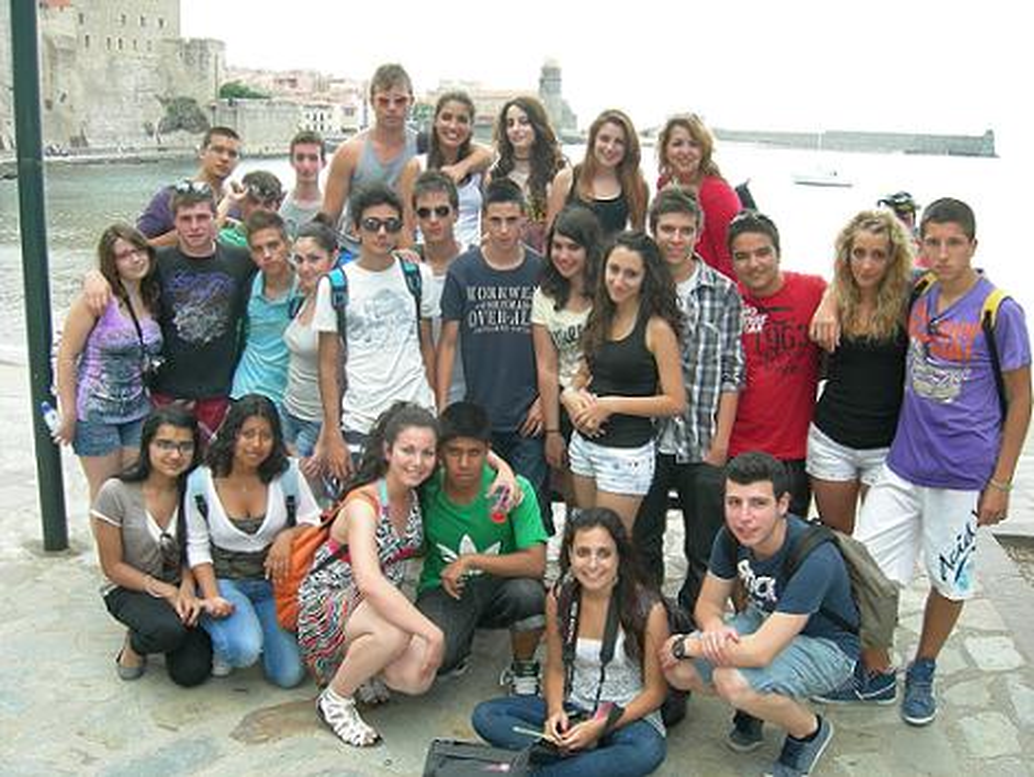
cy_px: 388
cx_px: 517
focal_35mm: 36
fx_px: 1076
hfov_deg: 51.3
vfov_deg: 39.7
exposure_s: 1/70.4
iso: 64
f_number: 3.8
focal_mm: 7.5
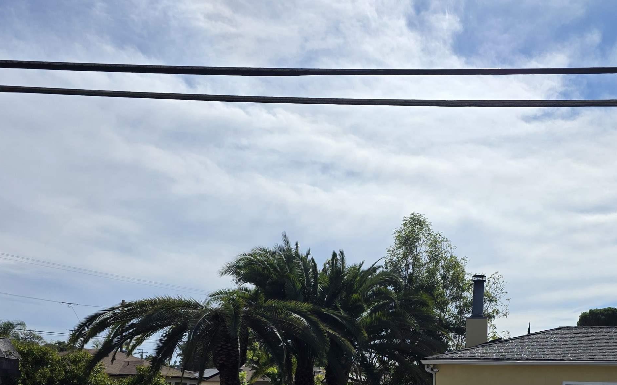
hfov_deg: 48.8
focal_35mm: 40
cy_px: 373
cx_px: 389
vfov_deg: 30.1
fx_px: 673
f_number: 1.7
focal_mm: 6.3
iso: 50
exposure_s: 1/7944
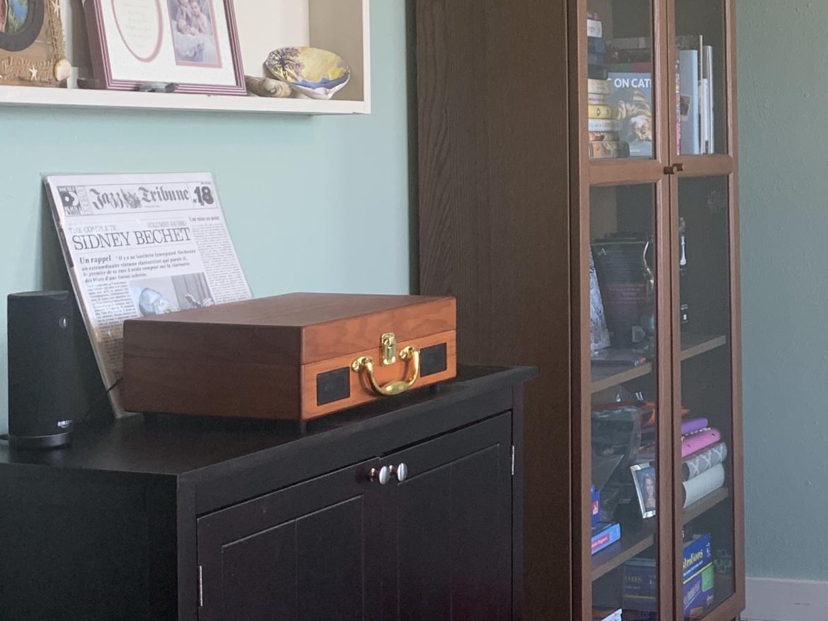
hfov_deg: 27.4
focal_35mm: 67
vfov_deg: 21.8
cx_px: 815
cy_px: 166
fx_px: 1603
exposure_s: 1/60
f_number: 1.8
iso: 64
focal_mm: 4.25
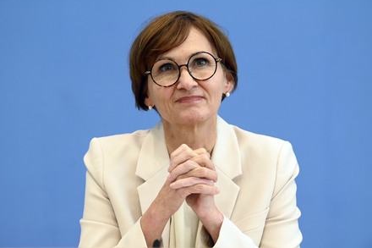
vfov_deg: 11.1
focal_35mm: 123
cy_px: 122
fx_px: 1270
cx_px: 184
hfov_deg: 16.7
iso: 3200
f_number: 4.5
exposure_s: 1/1000
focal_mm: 120
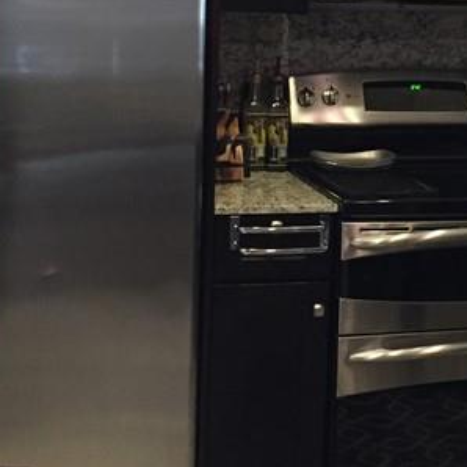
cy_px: 71
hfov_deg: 19.5
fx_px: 1343
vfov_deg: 19.5
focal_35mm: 88
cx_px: 389
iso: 250
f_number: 2.2
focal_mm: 4.15
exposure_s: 1/30
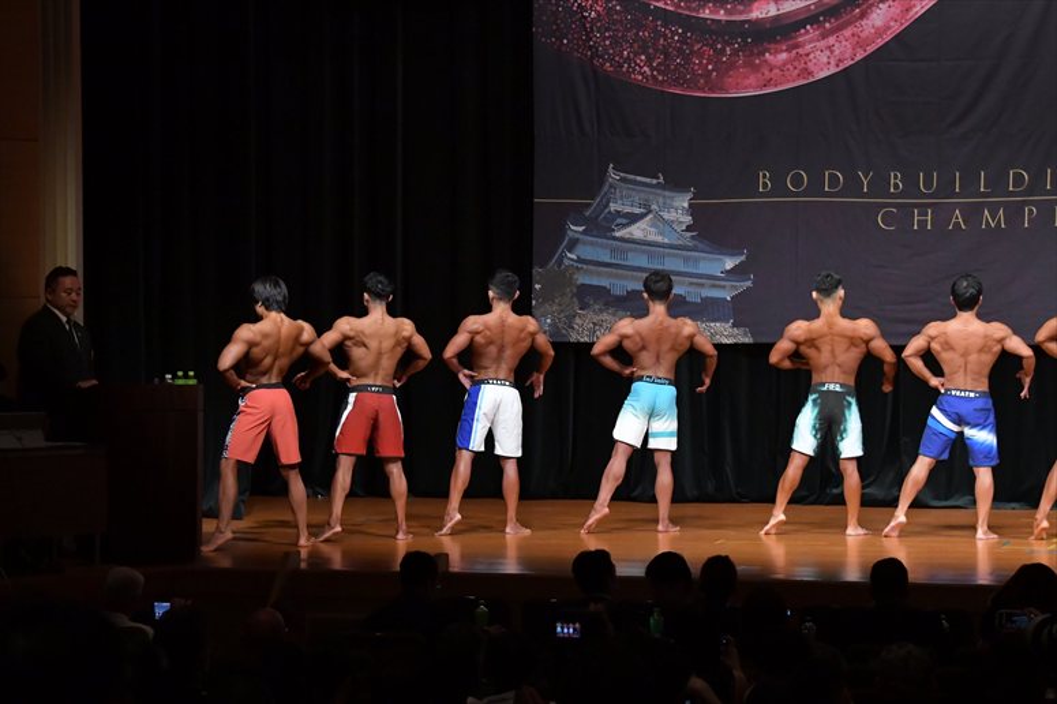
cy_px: 352
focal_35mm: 127
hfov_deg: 16.1
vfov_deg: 10.8
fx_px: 3727
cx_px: 528
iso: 5000
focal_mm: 85
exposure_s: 1/400
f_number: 5.6
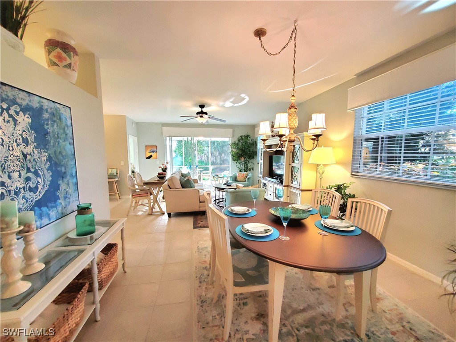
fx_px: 171
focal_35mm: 13
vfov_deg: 89.9
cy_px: 171
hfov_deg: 106.2
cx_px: 228
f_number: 2.2
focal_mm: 1.8
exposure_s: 1/60.2
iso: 200
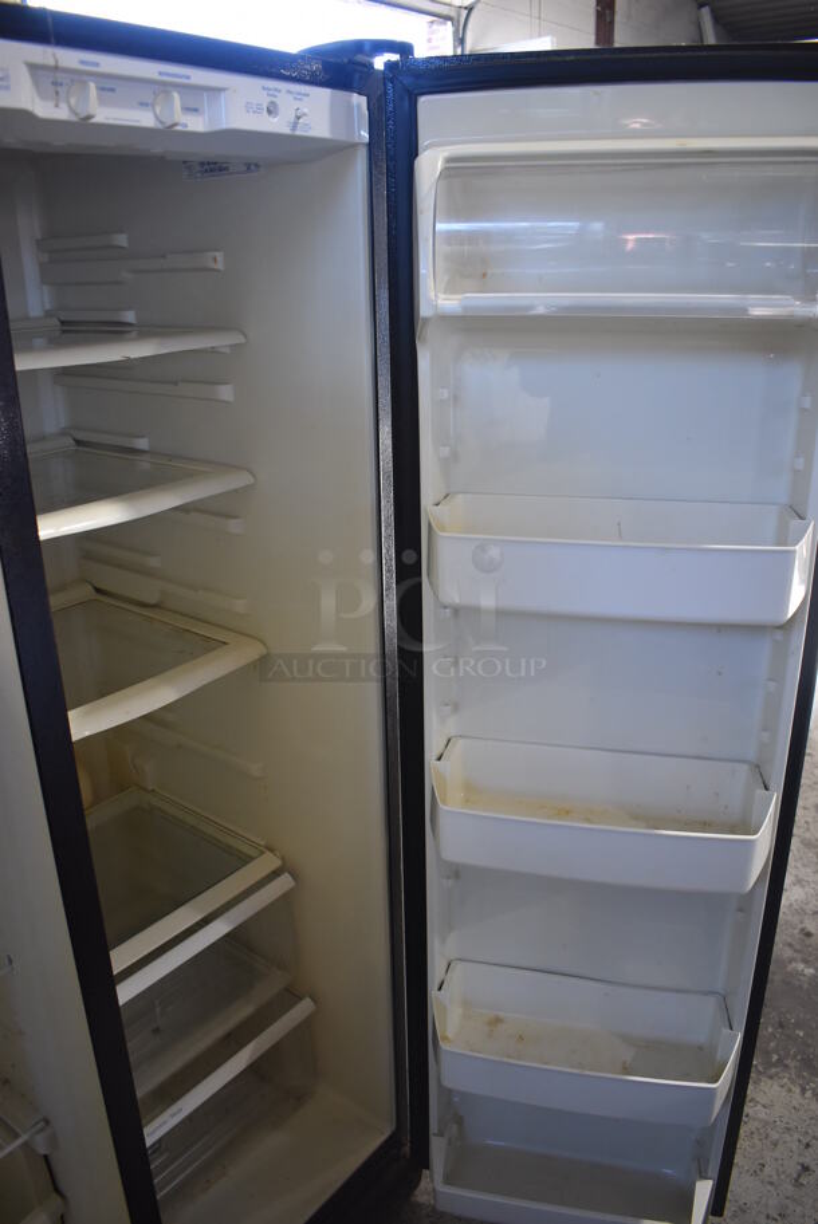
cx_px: 409
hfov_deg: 48.0
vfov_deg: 67.3
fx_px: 919
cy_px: 612
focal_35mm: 27
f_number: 3.5
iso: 1000
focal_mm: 18
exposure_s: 1/125
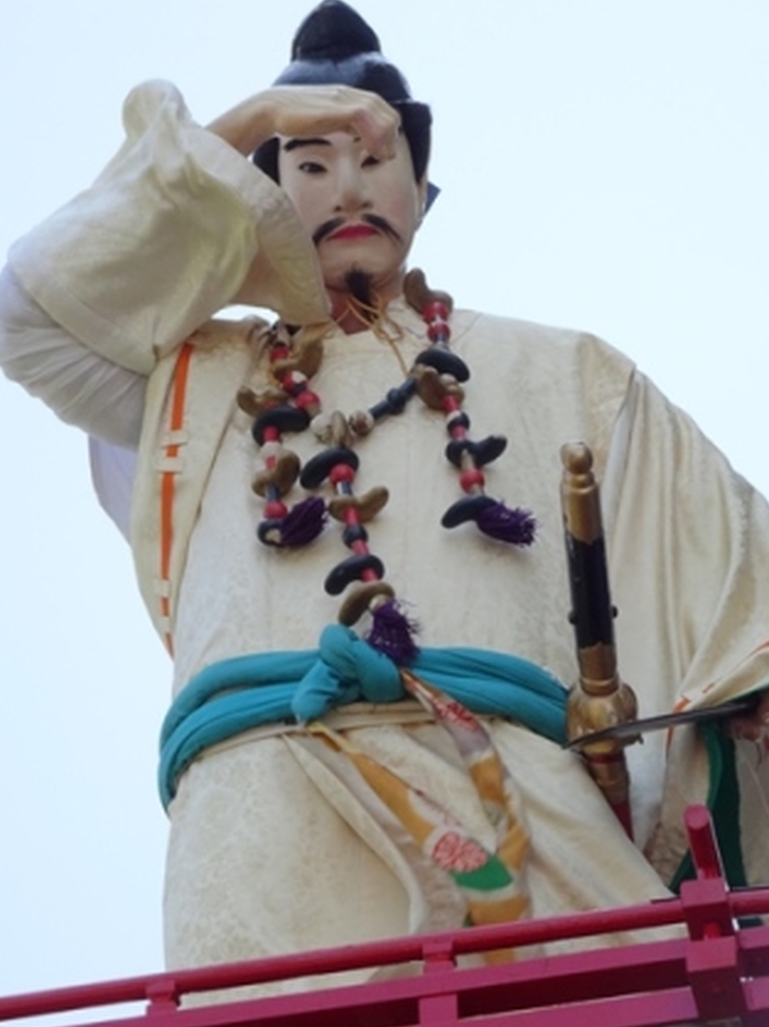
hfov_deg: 7.2
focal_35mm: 207
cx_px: 380
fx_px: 6138
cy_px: 580
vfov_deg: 9.6
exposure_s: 1/200
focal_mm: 29.57
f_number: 5.6
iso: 100
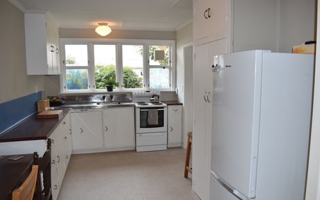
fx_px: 244
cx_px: 162
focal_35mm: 28
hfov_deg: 66.5
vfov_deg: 44.5
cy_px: 106
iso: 360
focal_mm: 18
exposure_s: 1/125
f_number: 5.6
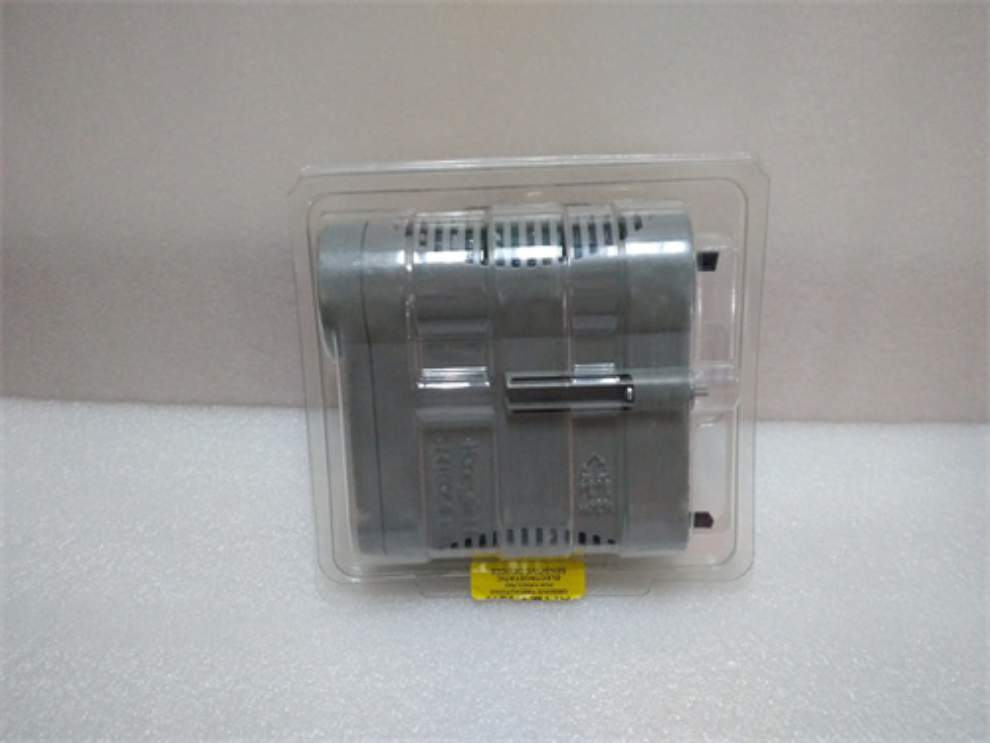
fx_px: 772
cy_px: 372
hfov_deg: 65.3
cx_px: 495
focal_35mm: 27
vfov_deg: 51.4
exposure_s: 1/33
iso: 737
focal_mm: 3.79
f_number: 2
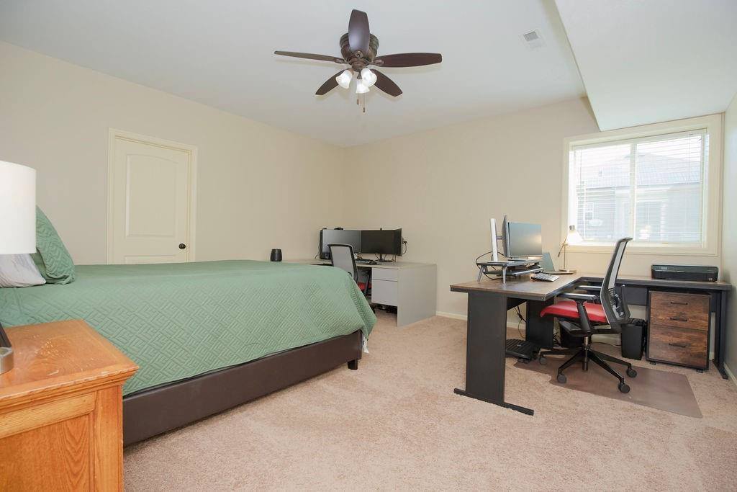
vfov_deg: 73.8
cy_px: 246
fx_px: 328
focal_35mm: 16
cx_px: 368
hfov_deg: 96.7
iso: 1250
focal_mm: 16
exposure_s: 1/160
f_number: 5.6
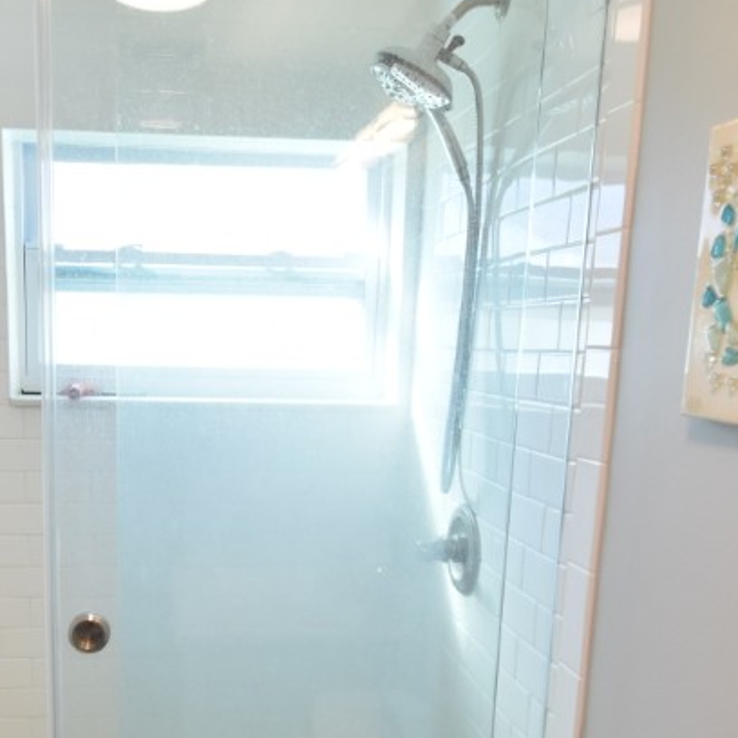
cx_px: 246
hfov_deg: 45.4
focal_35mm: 36
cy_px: 494
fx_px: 868
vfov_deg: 45.3
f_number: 3.5
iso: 800
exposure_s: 1/250
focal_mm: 10
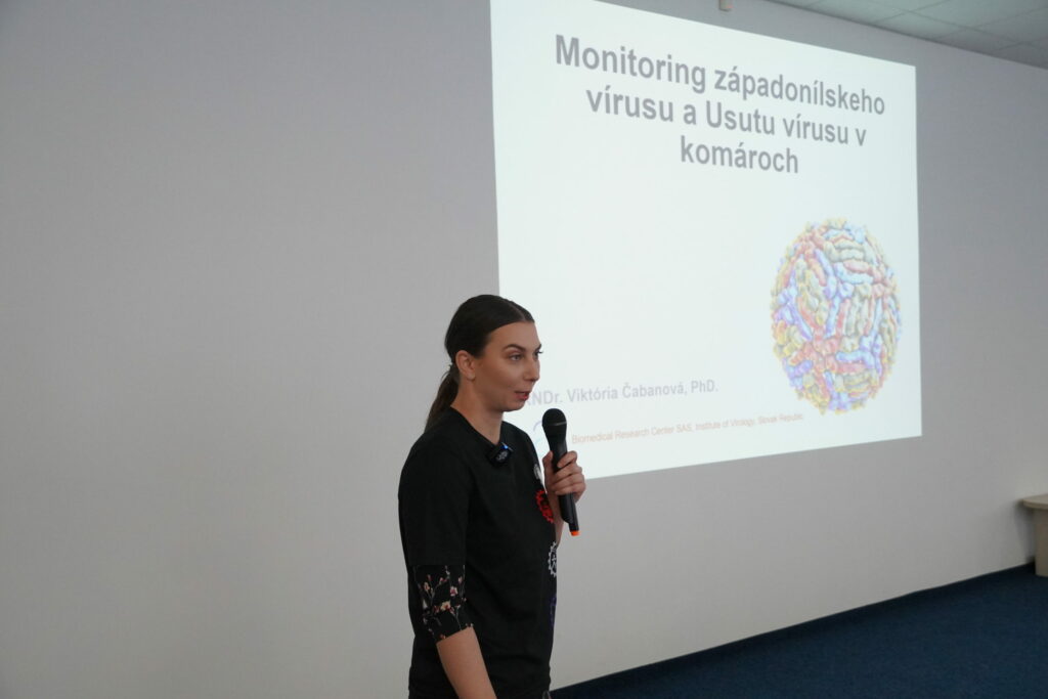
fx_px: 1092
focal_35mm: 38
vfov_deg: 35.5
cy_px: 350
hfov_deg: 51.3
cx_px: 524
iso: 3200
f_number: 4
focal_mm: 25
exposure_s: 1/160
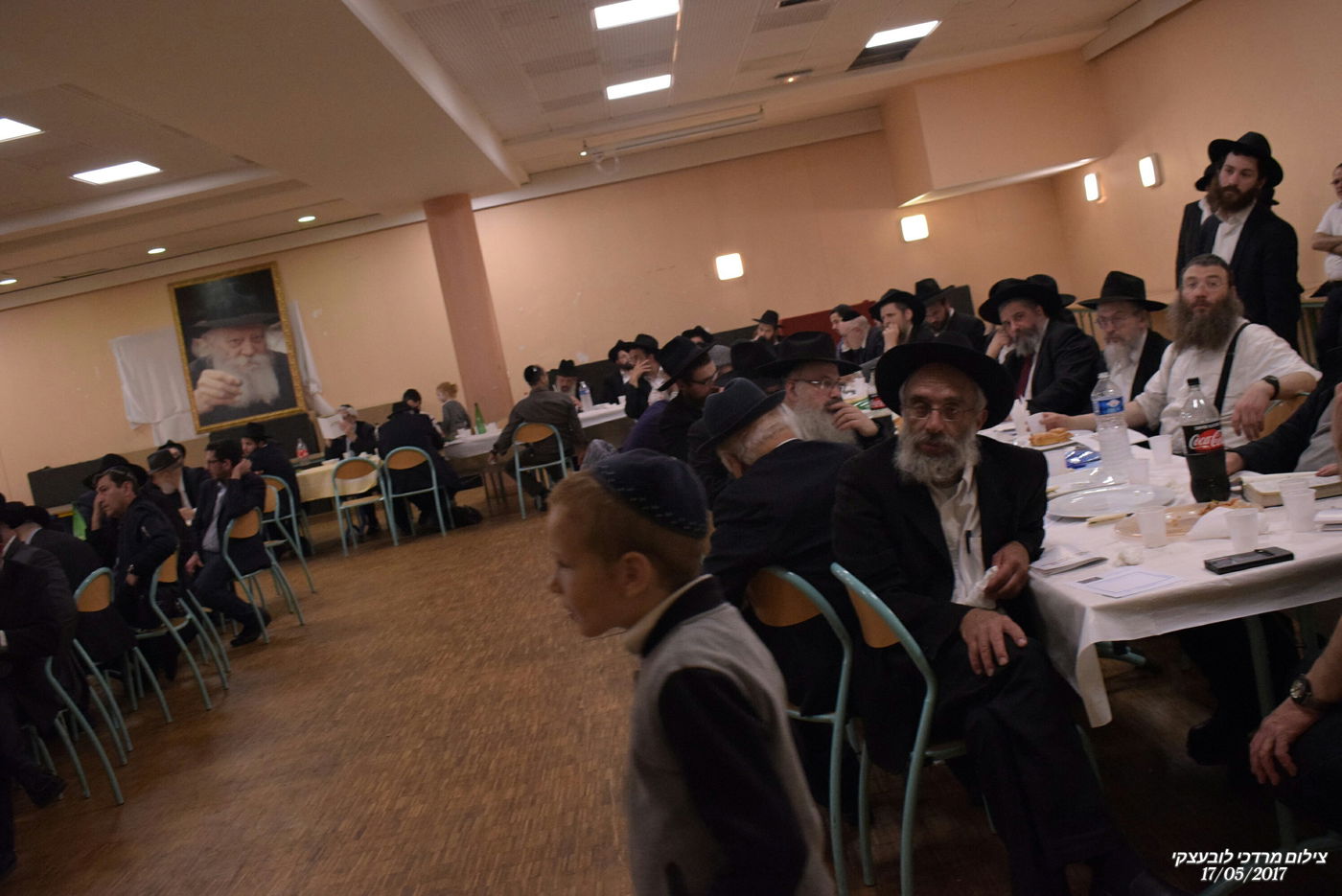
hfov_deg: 53.1
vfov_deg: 36.9
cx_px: 671
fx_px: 1343
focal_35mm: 36
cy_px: 448
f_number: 5.6
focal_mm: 24
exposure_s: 1/160
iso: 2800
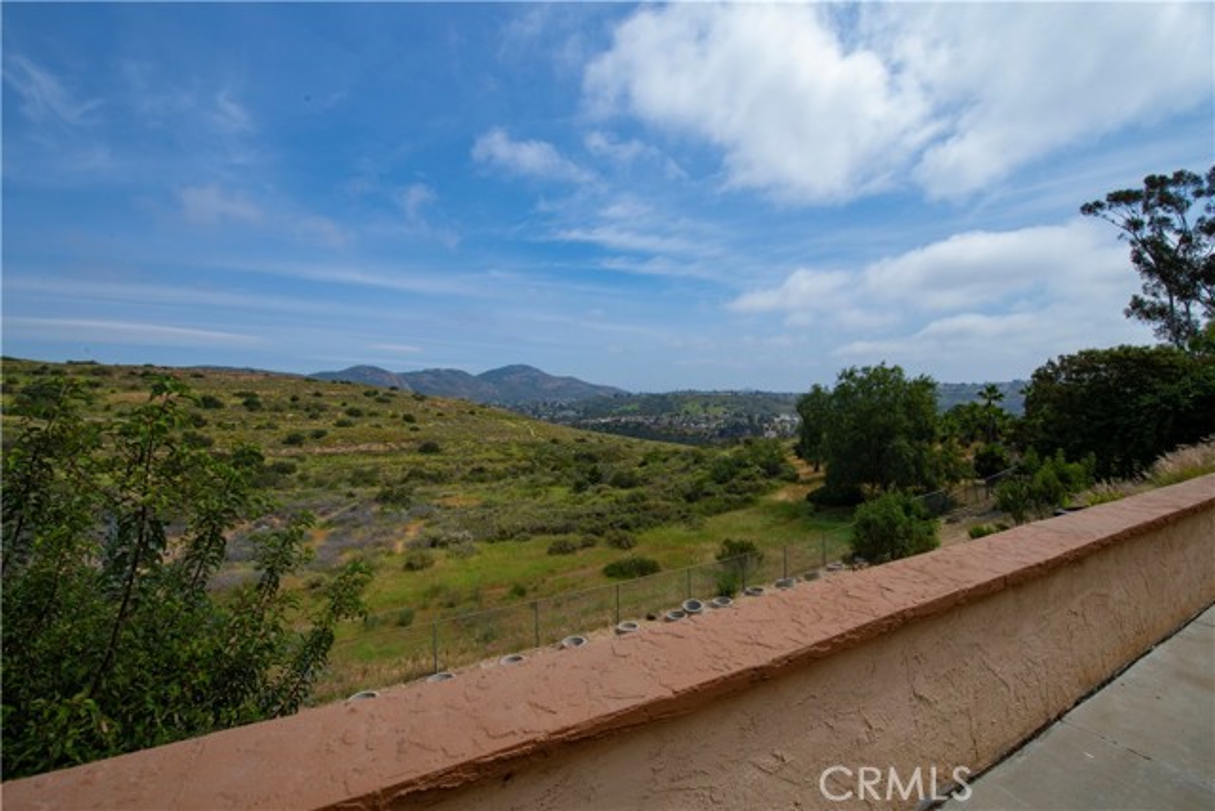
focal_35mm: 14
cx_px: 608
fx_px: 473
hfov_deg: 104.2
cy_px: 406
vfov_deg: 81.2
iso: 320
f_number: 14
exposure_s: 1/250
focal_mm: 14
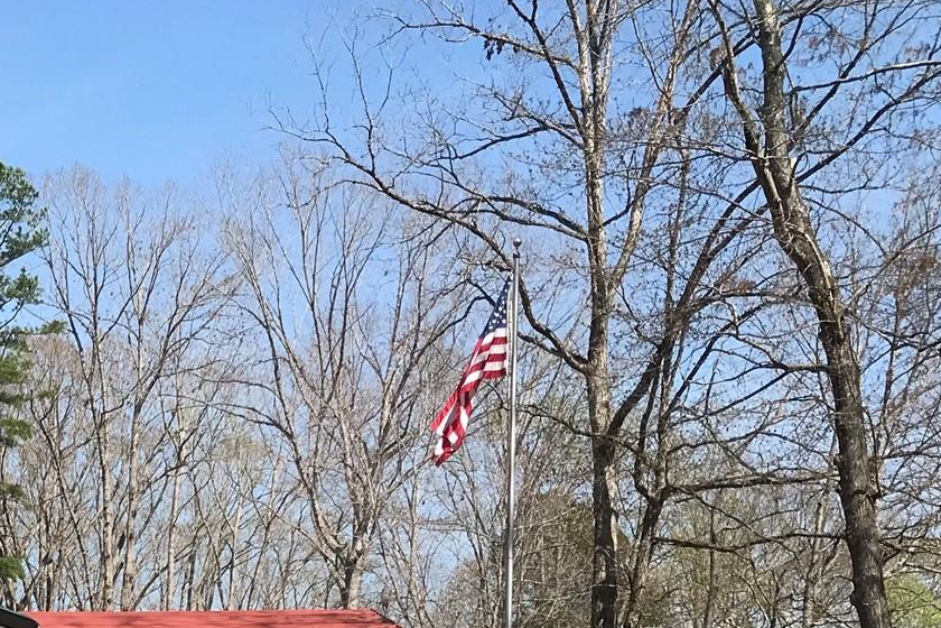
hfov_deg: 26.5
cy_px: 786
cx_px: -62
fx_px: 1856
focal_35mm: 71
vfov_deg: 18.1
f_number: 1.8
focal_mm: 3.99
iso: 20
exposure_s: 1/1808
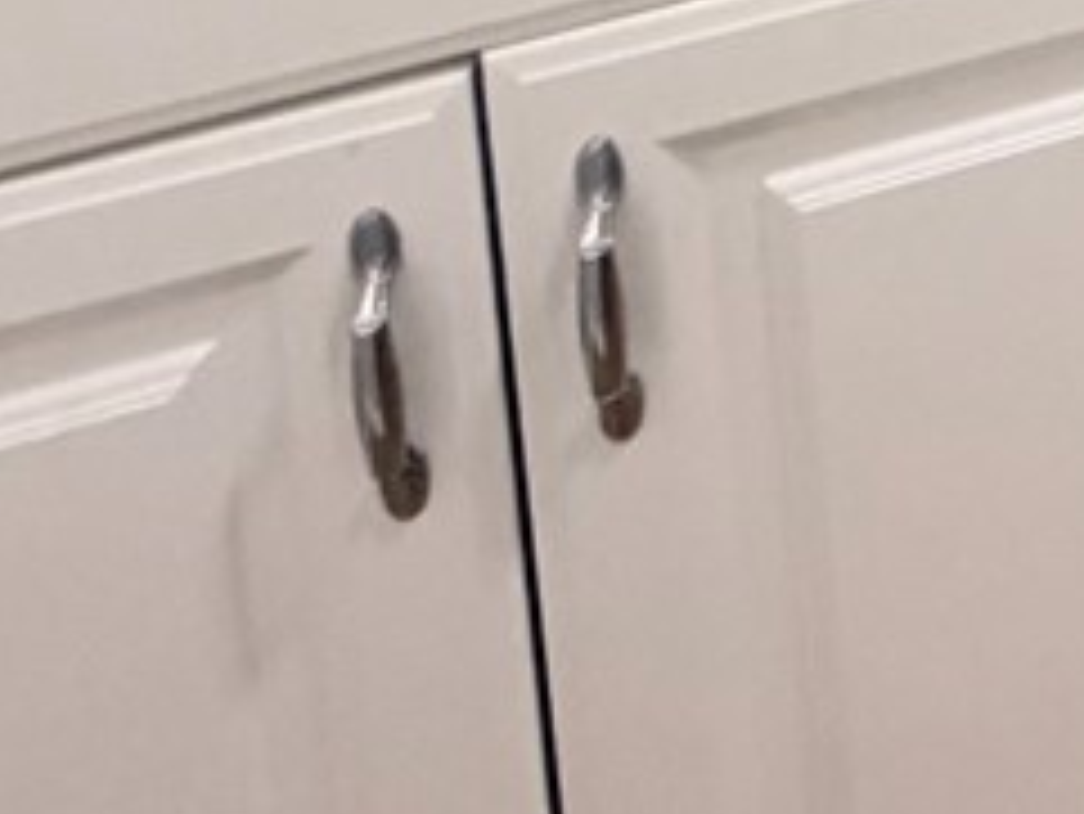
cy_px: -1453
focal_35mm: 93
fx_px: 2914
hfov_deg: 14.0
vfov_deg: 11.4
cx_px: 2658
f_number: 2.2
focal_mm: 2.22
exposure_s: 1/121
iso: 250
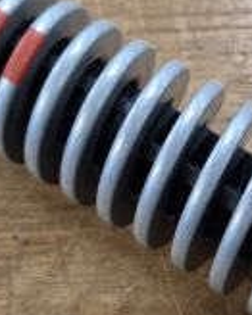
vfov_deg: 23.9
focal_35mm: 80
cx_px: 167
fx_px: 747
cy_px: 152
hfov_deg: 19.1
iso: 250
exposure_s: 1/100
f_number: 1.8
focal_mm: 5.4
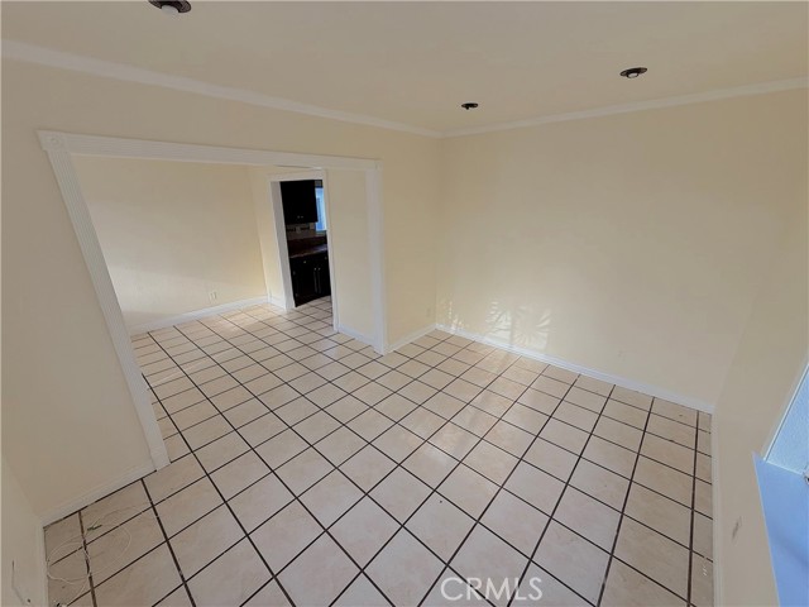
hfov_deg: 102.1
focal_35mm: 14
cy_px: 304
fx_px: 327
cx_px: 404
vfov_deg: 85.7
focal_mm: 2.22
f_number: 2.2
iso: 50
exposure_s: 1/142
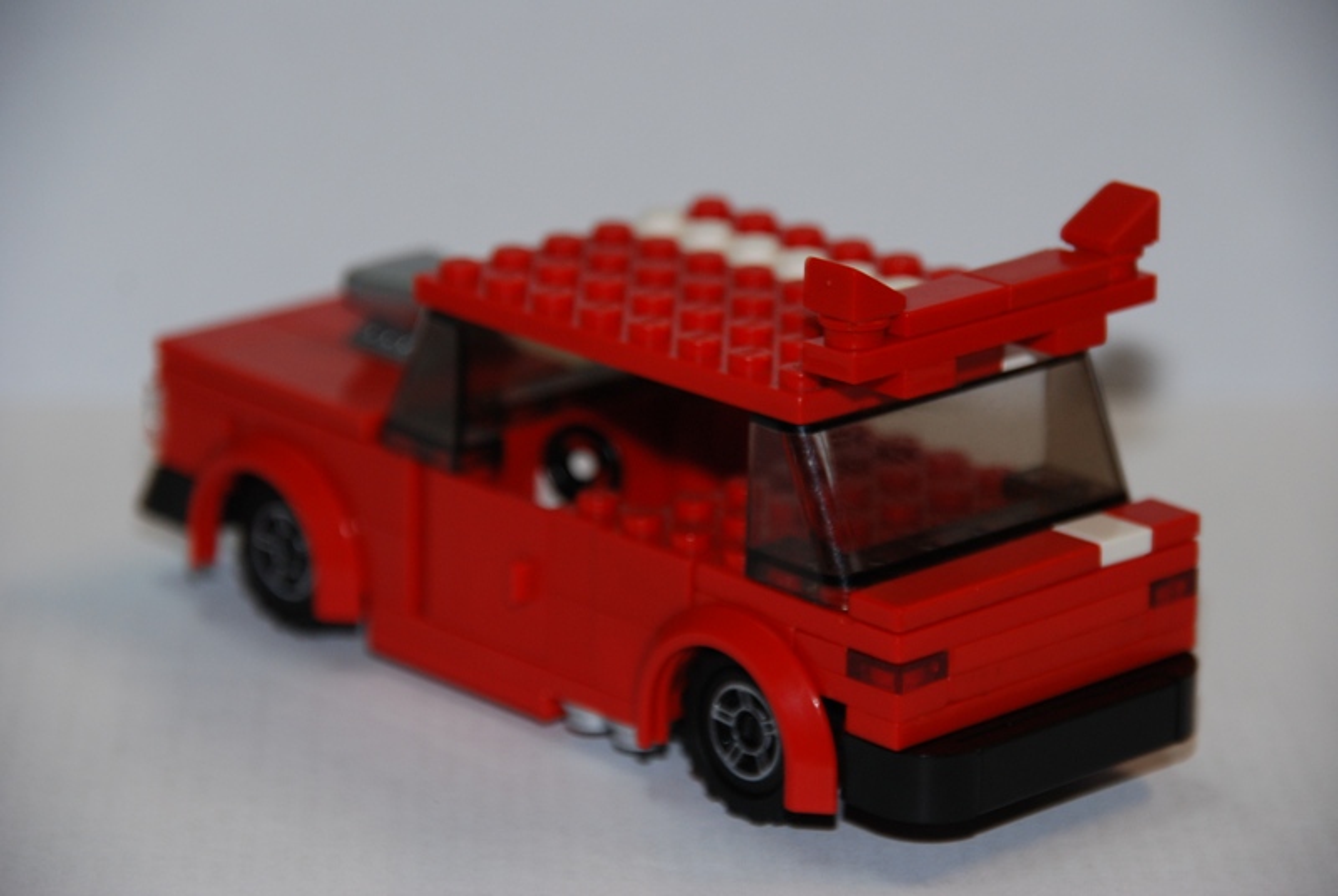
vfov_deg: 6.8
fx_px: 7537
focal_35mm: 202
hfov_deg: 10.1
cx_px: 669
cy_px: 448
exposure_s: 1/60
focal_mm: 135
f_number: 6
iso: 400
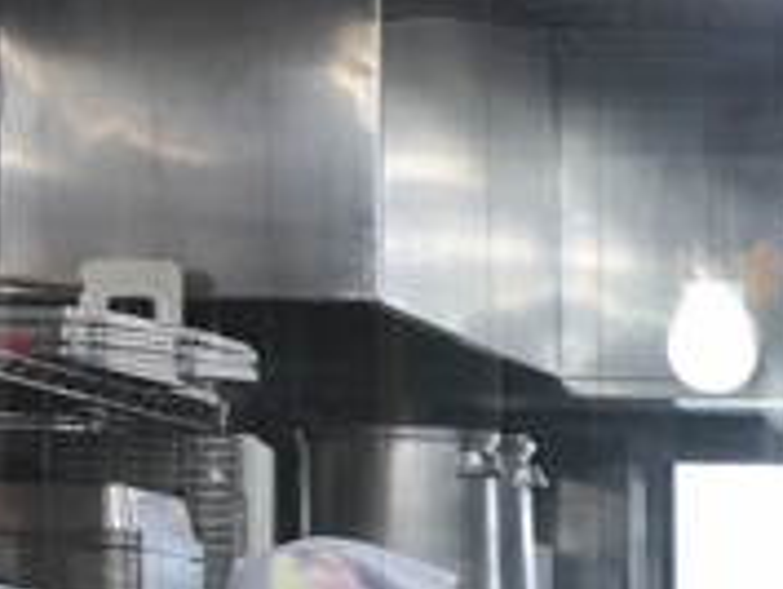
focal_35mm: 162
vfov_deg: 8.9
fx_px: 3667
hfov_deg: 10.6
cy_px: 948
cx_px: 1800
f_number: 1.8
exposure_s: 1/100
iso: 40
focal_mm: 4
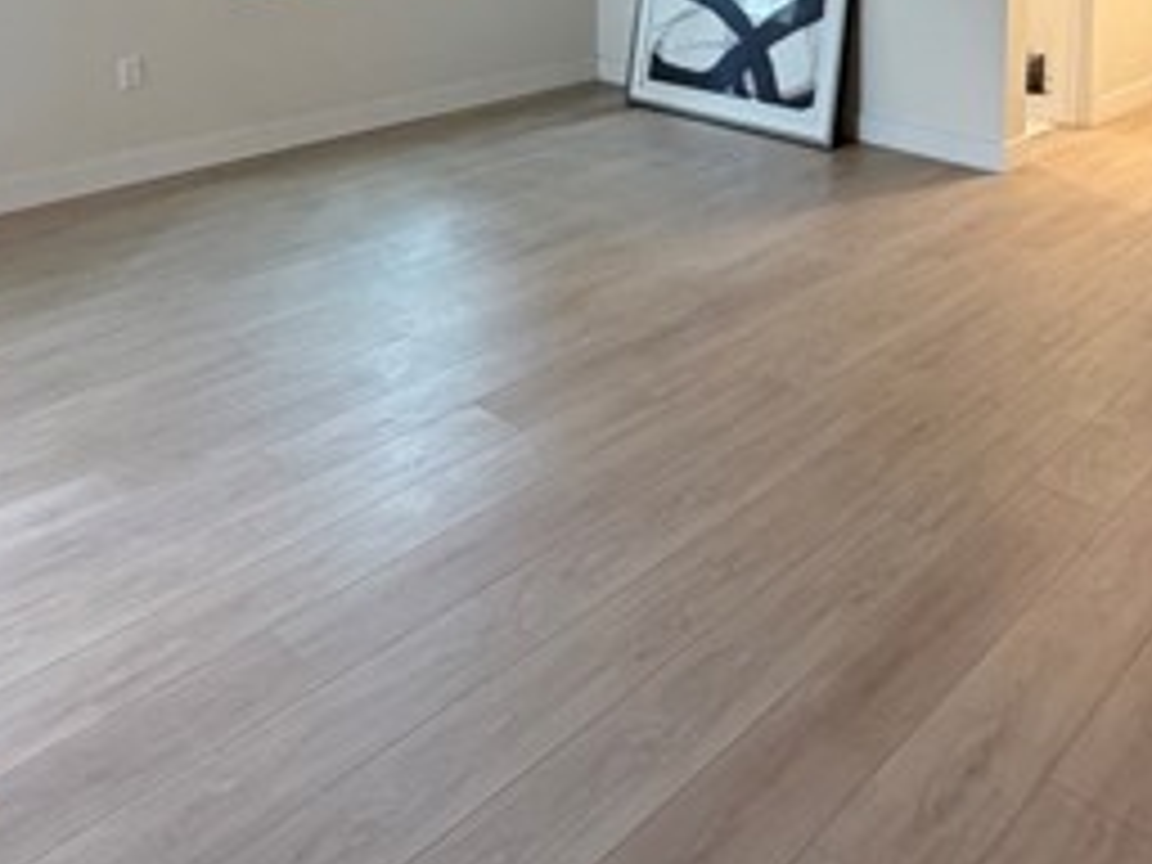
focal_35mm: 35
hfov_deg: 51.2
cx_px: 806
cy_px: -54
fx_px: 1165
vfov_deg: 35.6
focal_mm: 2.22
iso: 250
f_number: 2.2
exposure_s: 1/60
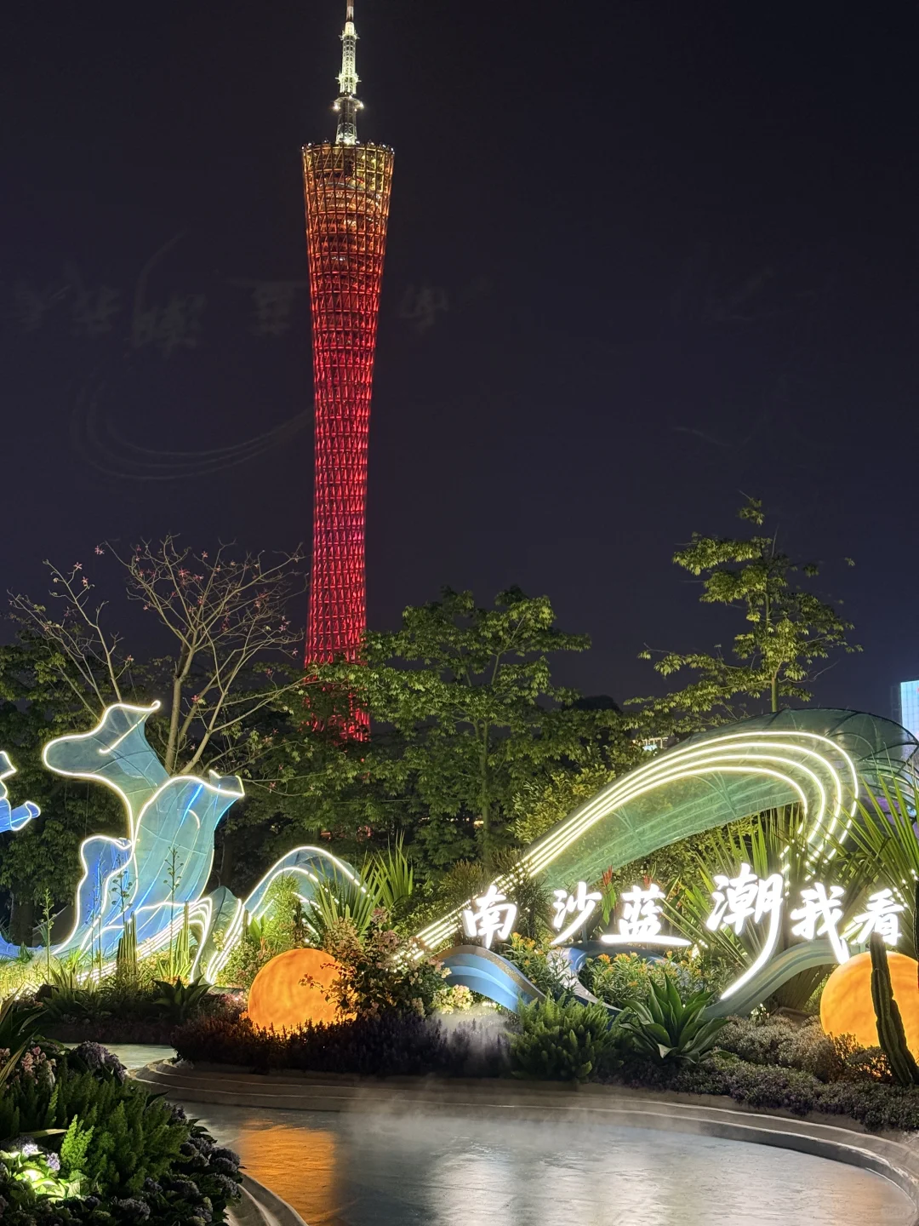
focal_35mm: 48
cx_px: 460
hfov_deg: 30.3
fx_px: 1699
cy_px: 613
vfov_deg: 39.7
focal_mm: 6.76
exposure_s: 1/50
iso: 200
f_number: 1.78
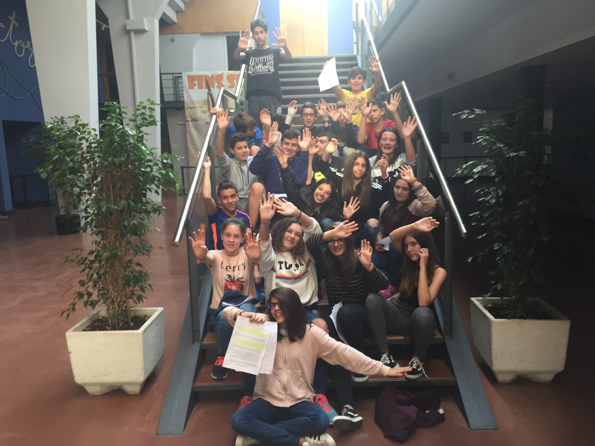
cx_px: 298
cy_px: 223
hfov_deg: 61.7
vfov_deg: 48.2
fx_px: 498
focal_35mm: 29
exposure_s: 1/33
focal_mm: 4.15
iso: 40
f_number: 2.2
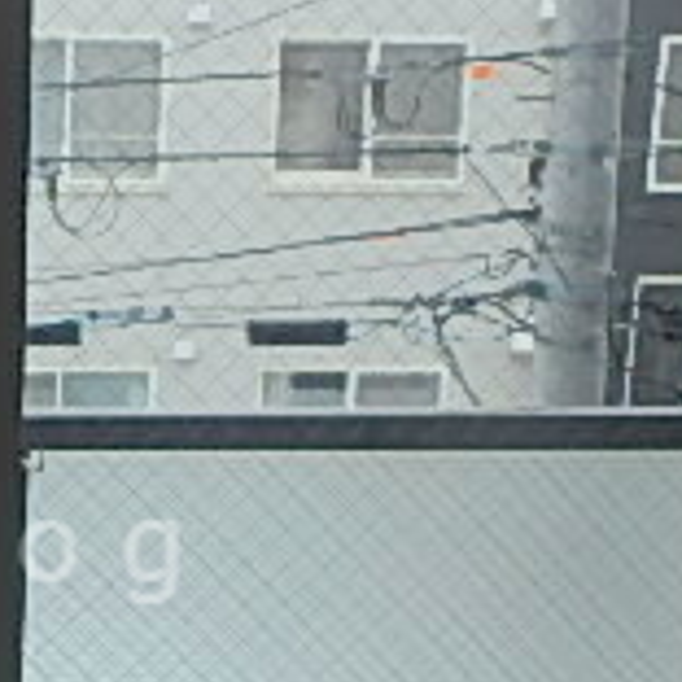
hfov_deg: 21.4
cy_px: 551
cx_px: -96
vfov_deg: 22.4
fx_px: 1694
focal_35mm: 76
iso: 125
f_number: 3.5
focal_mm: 3.7
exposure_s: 1/400
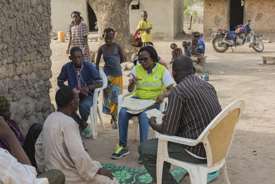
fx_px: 397
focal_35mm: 52
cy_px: 92
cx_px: 138
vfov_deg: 26.0
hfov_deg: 38.2
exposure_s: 1/500
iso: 1000
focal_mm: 52
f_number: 11
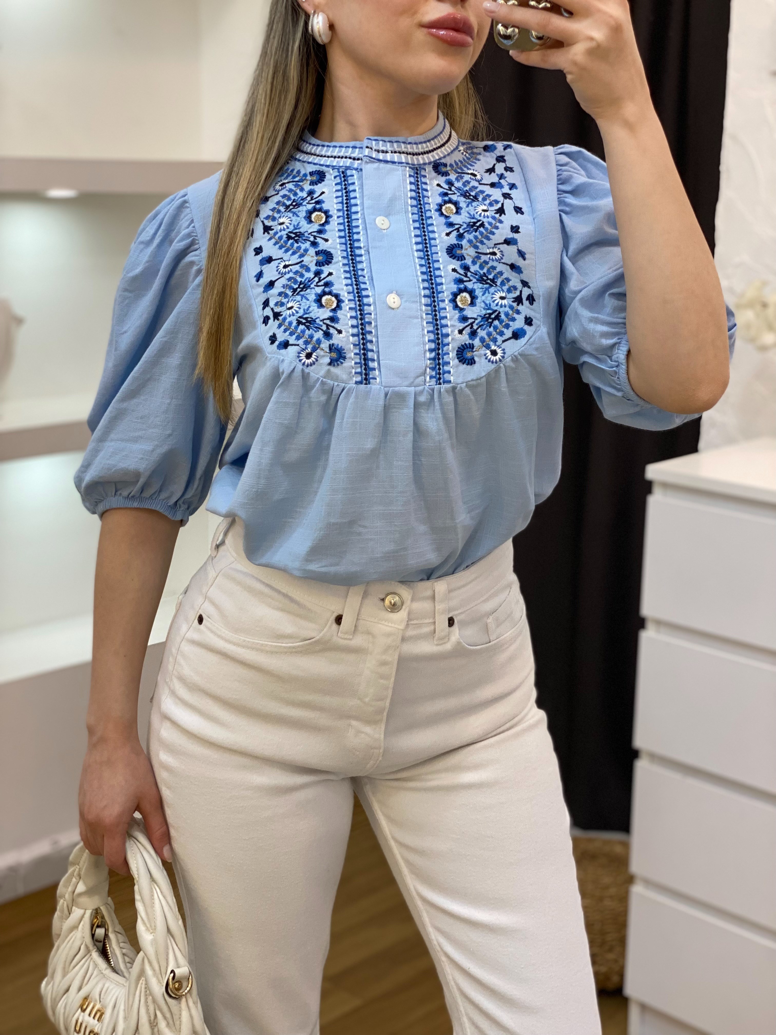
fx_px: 1554
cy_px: 518
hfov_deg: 28.0
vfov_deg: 36.8
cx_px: 388
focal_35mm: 52
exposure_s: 1/100
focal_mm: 6
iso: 80
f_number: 2
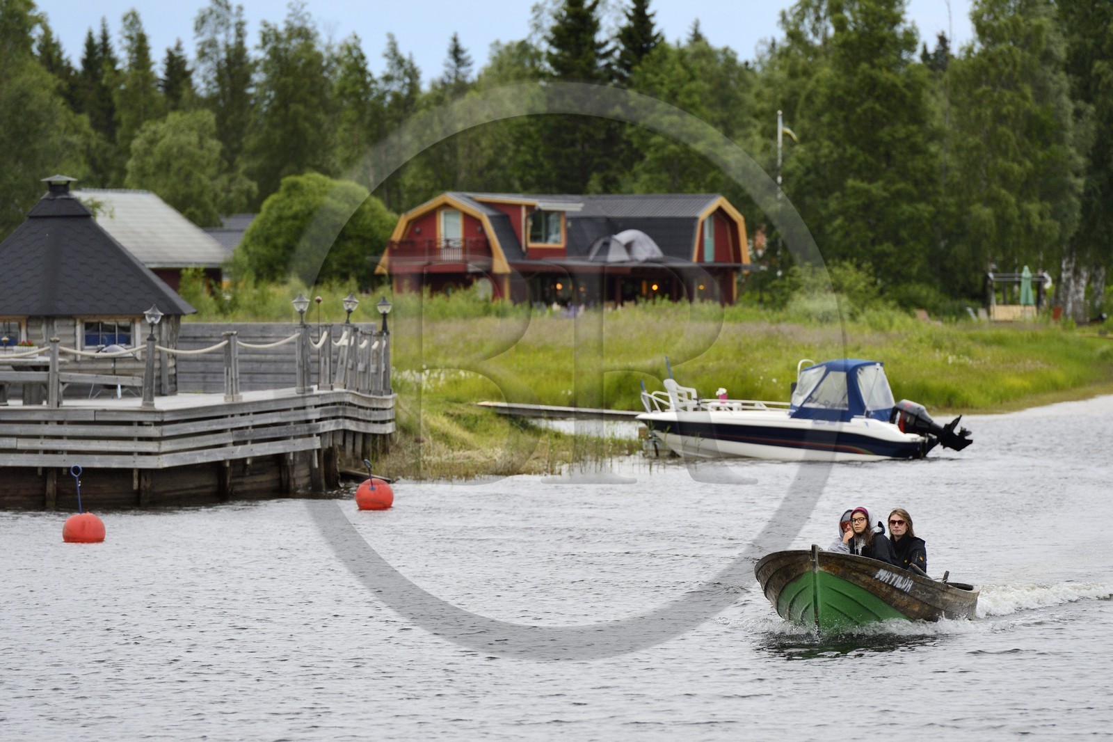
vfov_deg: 6.9
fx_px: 6182
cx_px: 556
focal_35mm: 200
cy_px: 371
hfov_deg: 10.3
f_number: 4.5
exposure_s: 1/200
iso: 800
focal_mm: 200
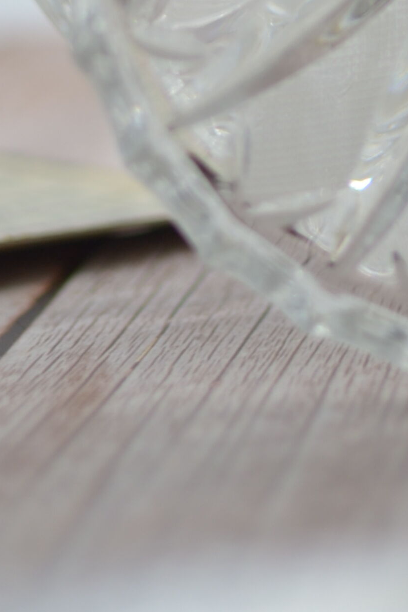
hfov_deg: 6.9
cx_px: 592
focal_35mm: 196
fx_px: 3330
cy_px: -496
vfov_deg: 9.9
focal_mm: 35
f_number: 1.8
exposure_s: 1/500
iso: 100
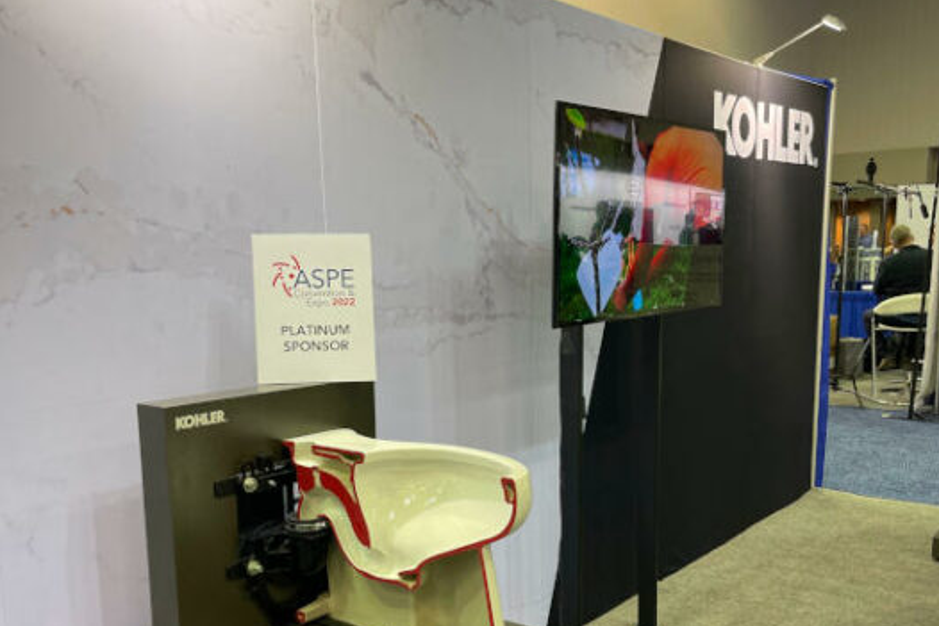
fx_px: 965
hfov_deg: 51.9
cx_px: 478
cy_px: 423
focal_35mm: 37
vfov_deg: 35.6
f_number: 1.6
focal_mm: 5.1
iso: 80
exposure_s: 1/60
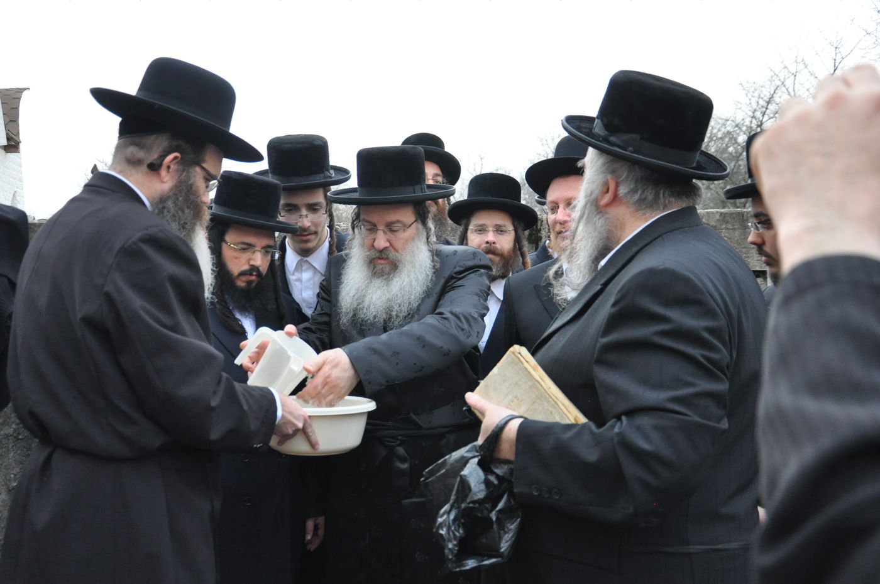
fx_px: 1025
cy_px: 292
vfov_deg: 31.8
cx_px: 440
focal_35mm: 42
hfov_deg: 46.5
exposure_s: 1/80
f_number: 4.5
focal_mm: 28
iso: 1250
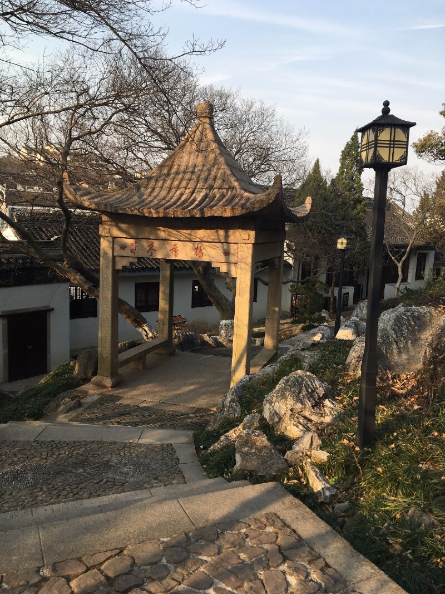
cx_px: 222
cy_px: 297
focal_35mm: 29
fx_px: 497
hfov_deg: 48.2
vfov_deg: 61.7
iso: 25
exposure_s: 1/545
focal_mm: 4.15
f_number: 2.2
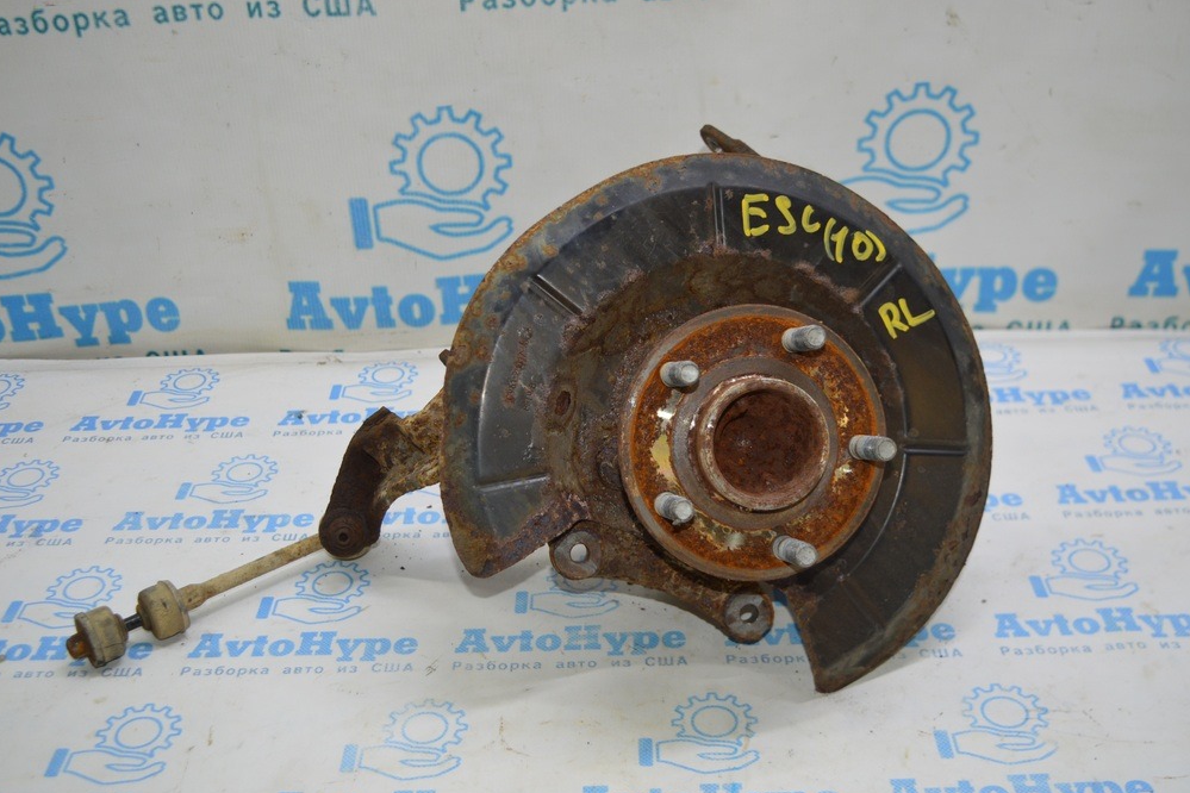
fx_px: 1421
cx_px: 581
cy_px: 403
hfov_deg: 45.4
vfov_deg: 31.2
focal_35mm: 43
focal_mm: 28
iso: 400
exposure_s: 1/80
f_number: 4.2
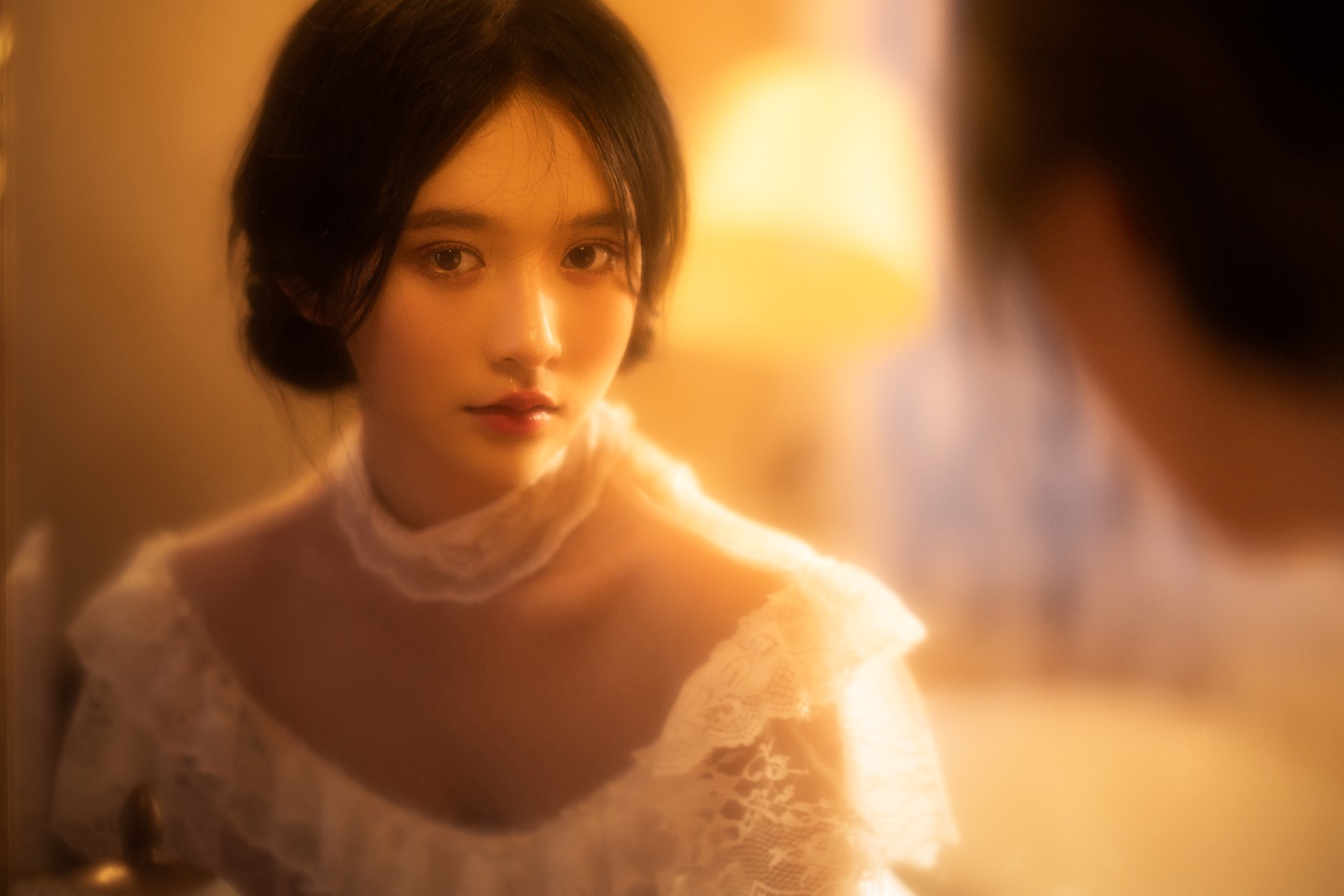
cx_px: 672
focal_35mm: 85
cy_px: 448
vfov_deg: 16.1
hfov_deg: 23.9
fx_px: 3174
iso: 500
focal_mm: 85
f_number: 1.4
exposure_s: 1/125
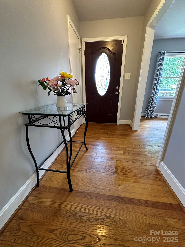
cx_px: 92
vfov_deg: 102.1
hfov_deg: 85.7
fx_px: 100
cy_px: 124
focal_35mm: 14
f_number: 2.2
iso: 640
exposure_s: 1/60
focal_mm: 2.22
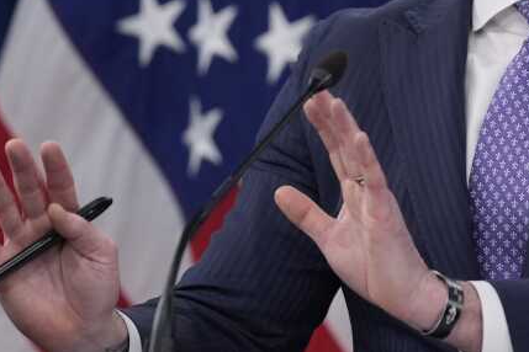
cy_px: 42
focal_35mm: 769
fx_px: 11299
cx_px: 534
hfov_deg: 2.7
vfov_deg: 1.8
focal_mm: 300
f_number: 3.5
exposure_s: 1/1250
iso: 2000
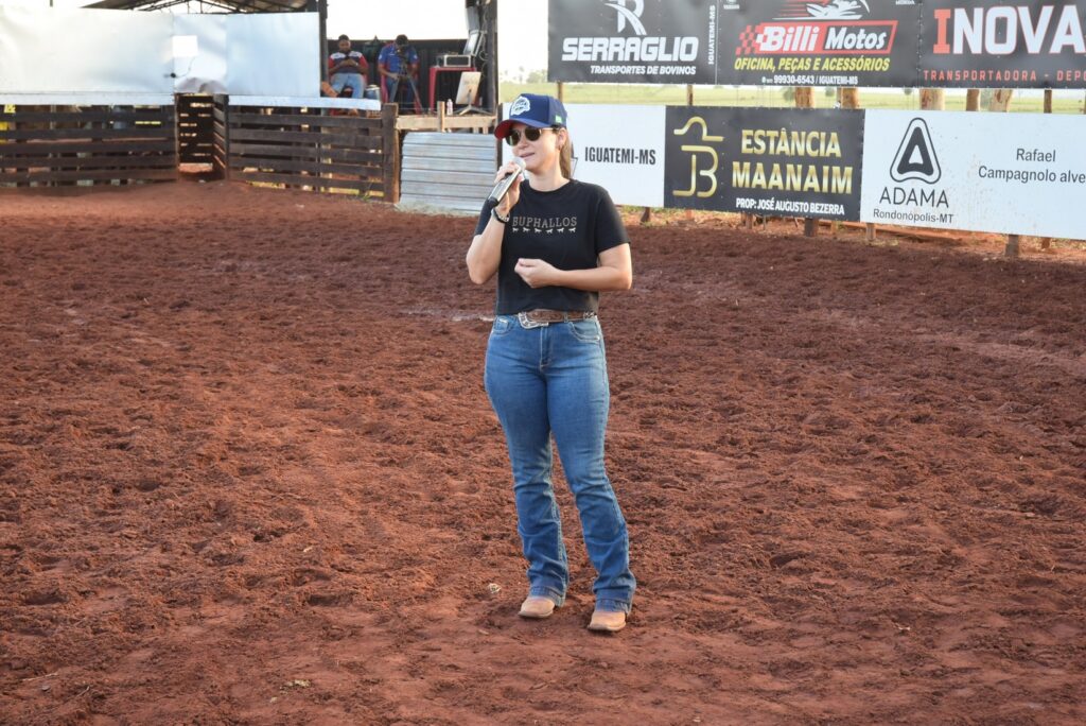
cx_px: 543
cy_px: 363
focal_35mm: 66
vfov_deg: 20.6
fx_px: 1992
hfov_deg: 30.5
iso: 400
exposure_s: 1/125
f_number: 5.6
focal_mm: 44
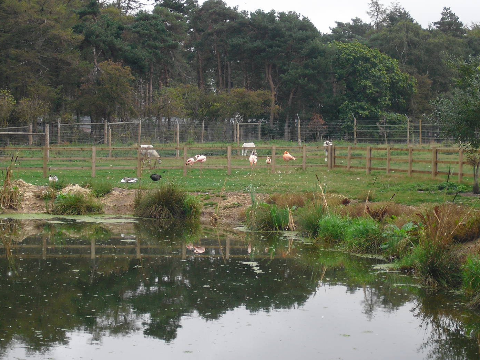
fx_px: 1179
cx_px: 235
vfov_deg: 17.4
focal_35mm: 85
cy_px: 189
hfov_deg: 23.0
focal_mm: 13.1
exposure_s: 1/250
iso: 100
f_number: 4.6
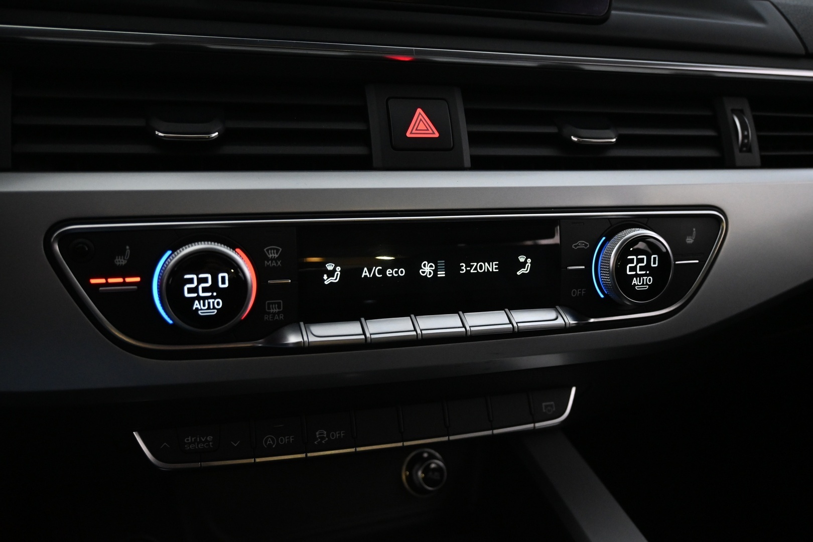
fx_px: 762
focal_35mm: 34
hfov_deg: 56.1
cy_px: 271
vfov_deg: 39.1
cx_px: 406
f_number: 4
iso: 2800
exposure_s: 1/40
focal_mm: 22.5
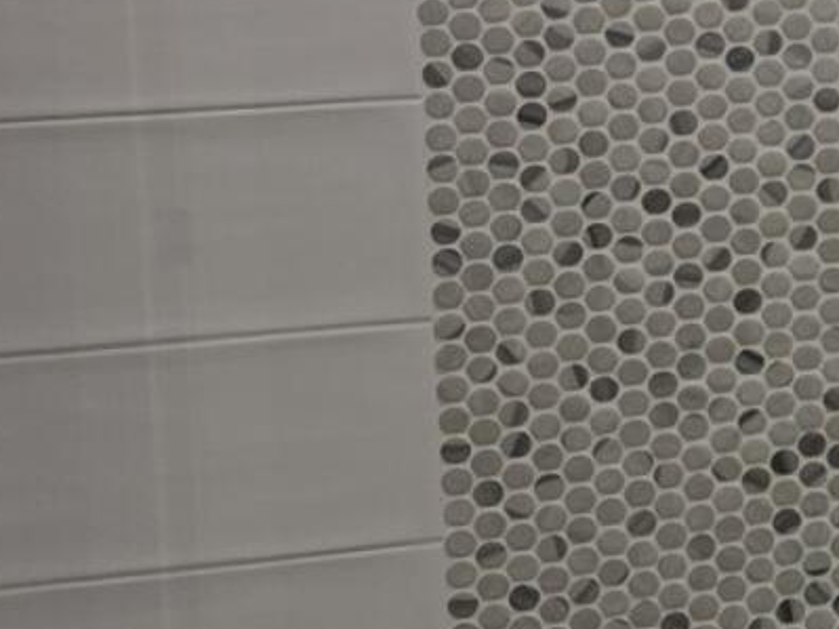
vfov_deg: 8.5
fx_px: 4192
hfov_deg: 8.8
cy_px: 15
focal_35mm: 173
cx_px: 2736
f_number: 1.7
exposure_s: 1/120
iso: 64
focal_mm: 6.3
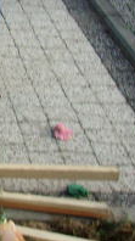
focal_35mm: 95
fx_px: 606
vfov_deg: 22.0
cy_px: 29
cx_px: -161
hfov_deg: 11.2
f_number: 10.4
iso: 80
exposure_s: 1/38
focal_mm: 4.9
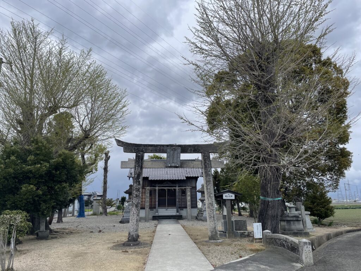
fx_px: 271
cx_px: 180
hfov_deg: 67.3
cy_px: 136
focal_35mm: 26
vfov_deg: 53.1
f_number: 1.6
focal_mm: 4.2
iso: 32
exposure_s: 1/3731
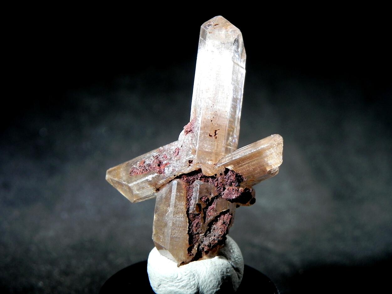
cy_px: 147
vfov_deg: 19.6
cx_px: 196
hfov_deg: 26.0
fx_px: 849
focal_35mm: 75
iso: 160
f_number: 4
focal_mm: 13.4
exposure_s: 1/67.5
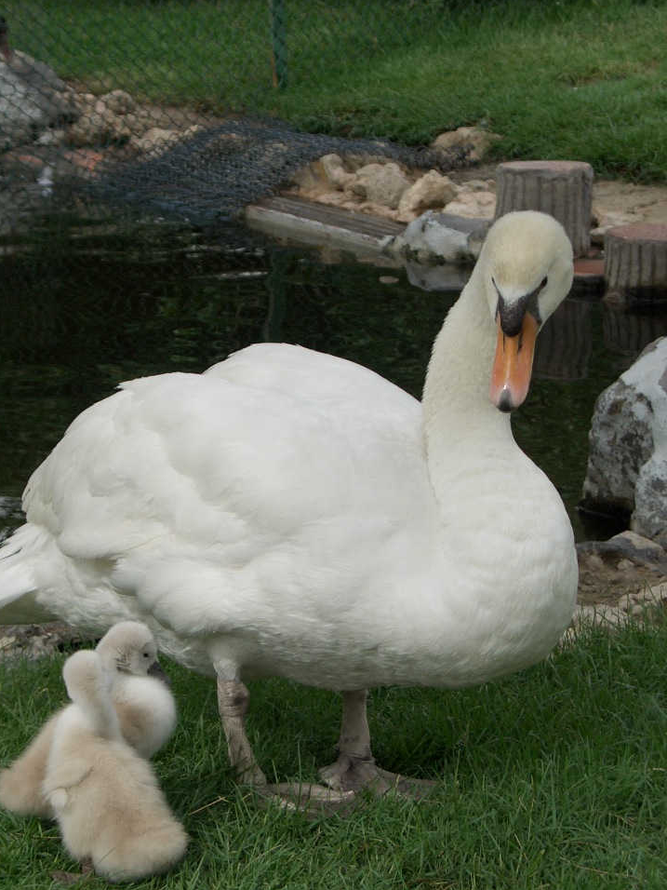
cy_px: 445
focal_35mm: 146
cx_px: 206
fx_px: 3751
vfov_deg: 13.5
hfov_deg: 10.2
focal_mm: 23.4
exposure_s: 1/640
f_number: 3.9
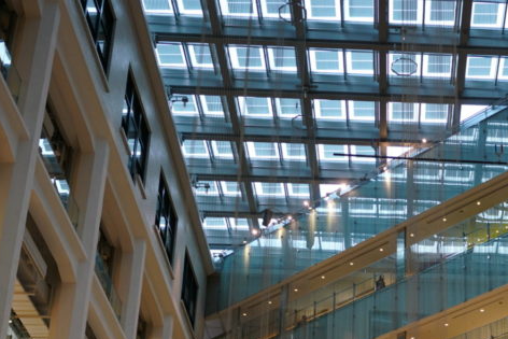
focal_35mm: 76
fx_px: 1073
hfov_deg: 25.9
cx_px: 448
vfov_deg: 17.4
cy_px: 359
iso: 400
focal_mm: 35
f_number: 2.8
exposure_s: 1/60
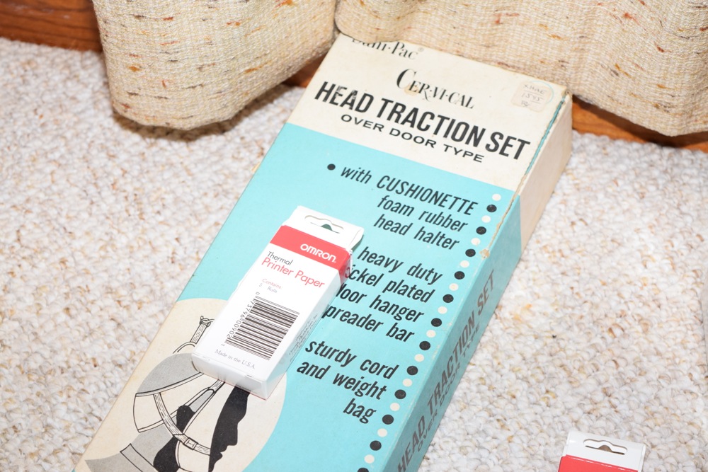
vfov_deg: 16.6
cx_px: 354
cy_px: 236
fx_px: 1623
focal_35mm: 82
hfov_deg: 24.6
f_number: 5.6
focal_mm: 55
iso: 800
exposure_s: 1/60
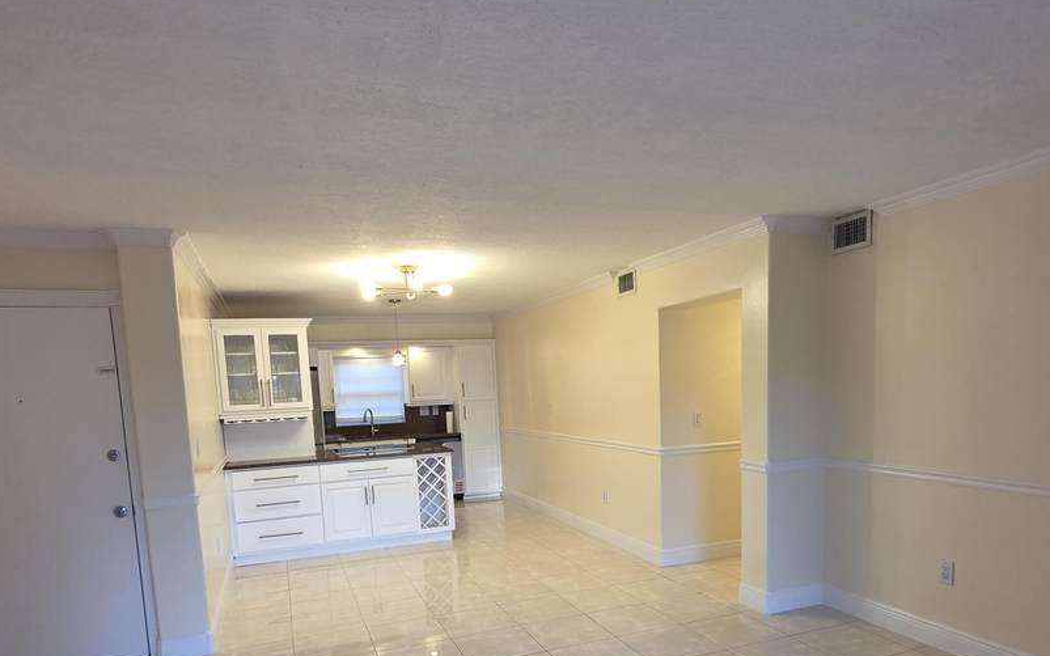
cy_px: 465
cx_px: 538
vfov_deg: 53.3
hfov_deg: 79.6
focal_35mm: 22
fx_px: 629
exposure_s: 1/120
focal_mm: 2.2
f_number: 1.9
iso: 160
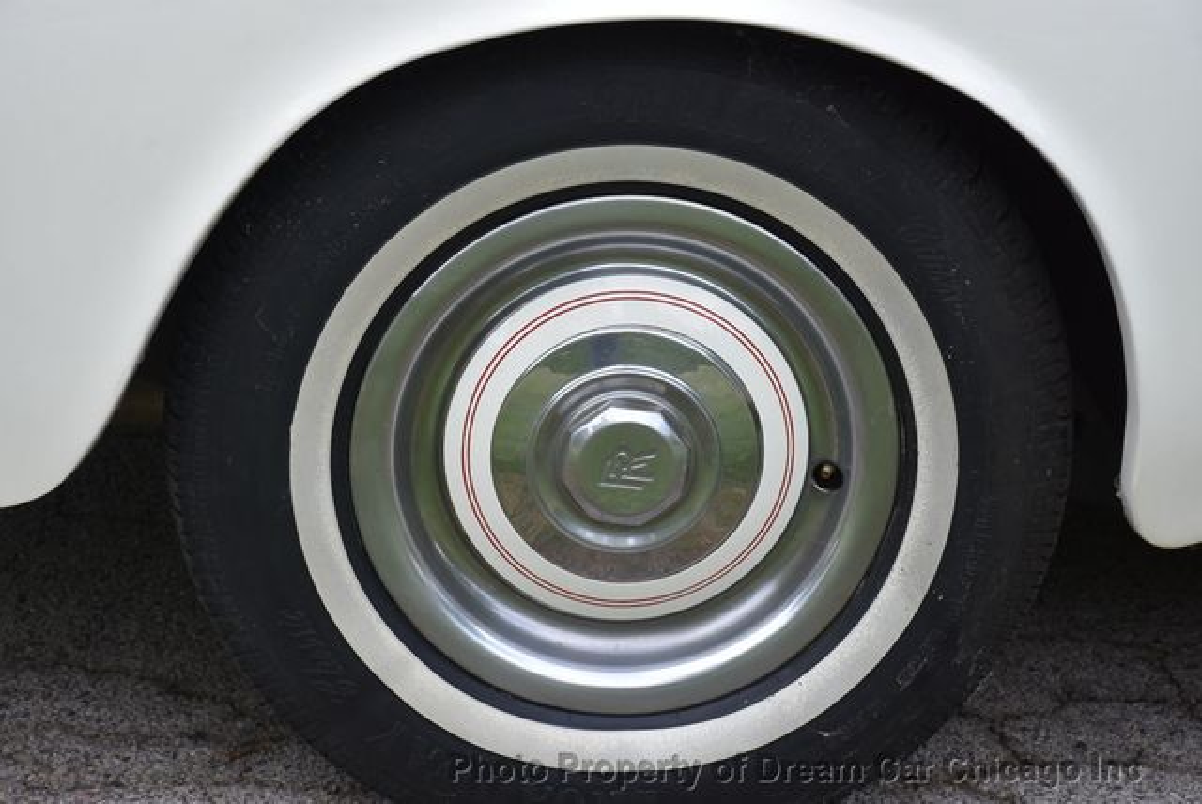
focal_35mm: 112
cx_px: 601
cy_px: 402
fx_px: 3760
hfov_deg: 18.2
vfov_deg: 12.2
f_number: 8
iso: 640
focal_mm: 75
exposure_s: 1/500
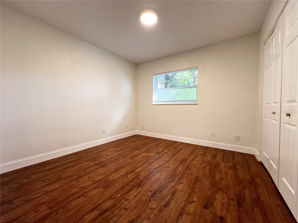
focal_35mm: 13
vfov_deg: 89.9
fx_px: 112
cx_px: 149
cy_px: 112
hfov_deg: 106.2
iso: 125
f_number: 1.8
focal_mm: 1.57
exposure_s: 1/60
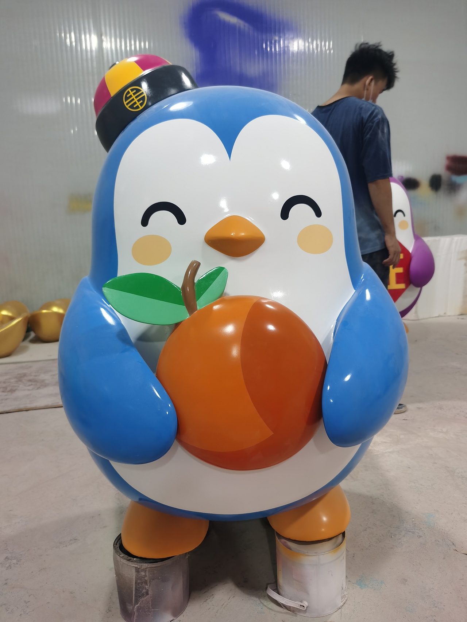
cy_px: 311
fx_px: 486
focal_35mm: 27
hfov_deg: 51.3
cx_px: 234
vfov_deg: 65.3
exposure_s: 1/50
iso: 100
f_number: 1.6
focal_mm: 5.56
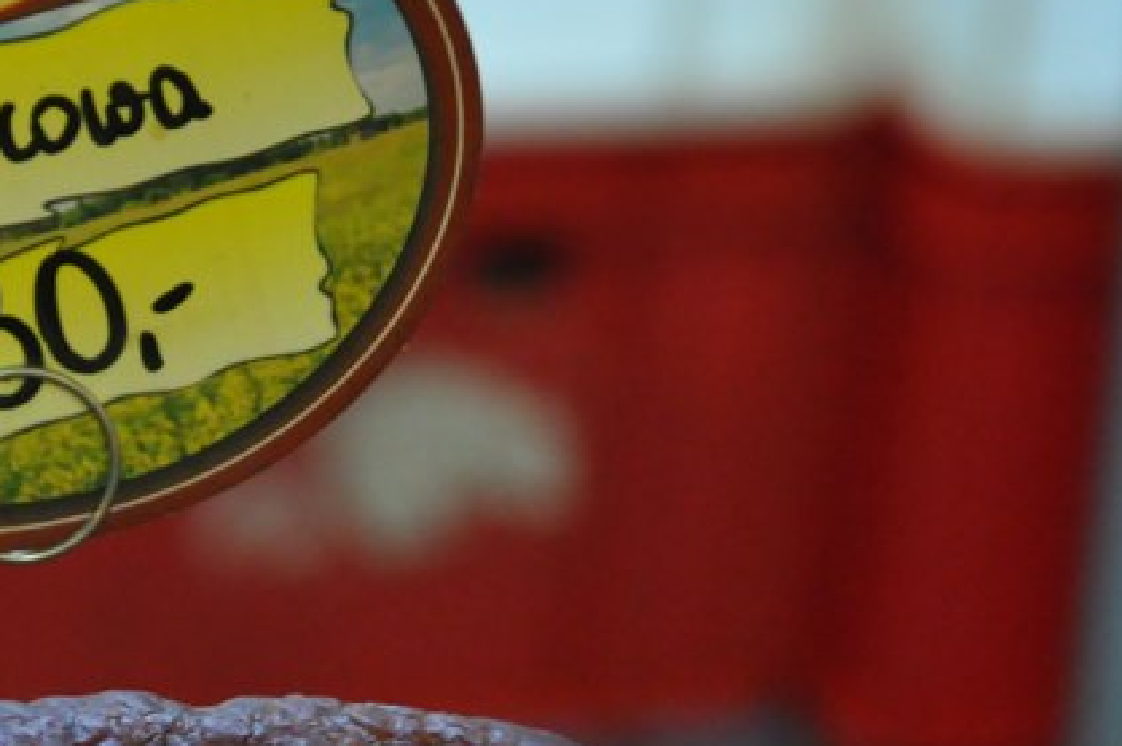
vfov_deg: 4.4
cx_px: 126
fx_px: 9723
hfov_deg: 6.6
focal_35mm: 312
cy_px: 451
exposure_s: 1/40
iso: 2000
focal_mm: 85
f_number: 5.6
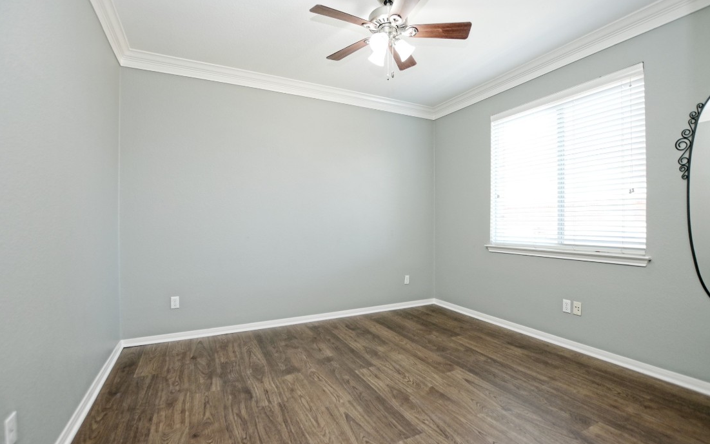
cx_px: 360
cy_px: 219
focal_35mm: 16
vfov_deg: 71.2
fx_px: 310
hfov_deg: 97.8
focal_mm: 10
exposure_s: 1/40
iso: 320
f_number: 4.5
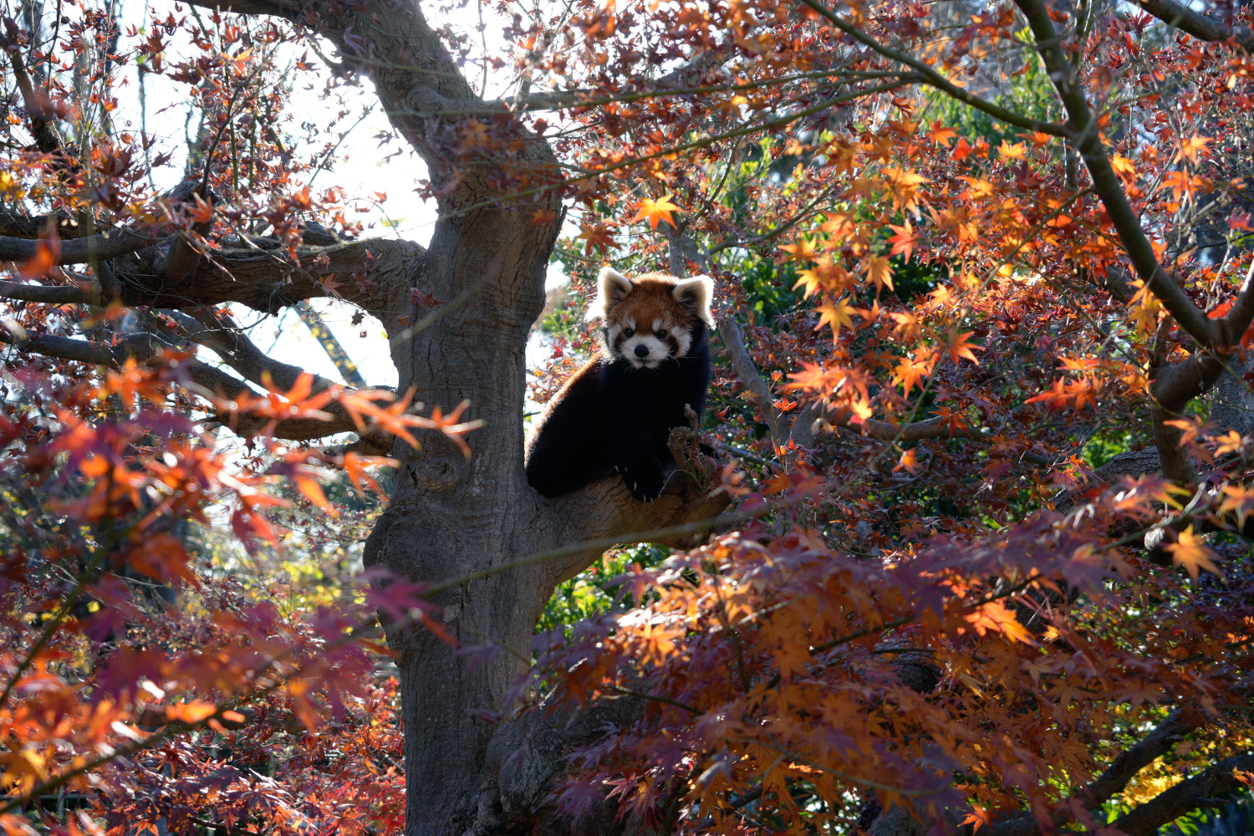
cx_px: 627
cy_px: 418
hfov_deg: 40.3
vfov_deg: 27.5
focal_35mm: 49
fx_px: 1707
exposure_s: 1/60
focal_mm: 49
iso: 100
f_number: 5.6
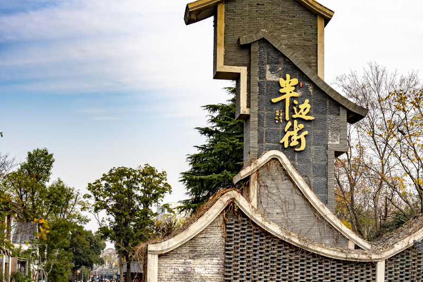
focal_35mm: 64
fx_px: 752
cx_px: 213
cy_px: 195
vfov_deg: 21.1
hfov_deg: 31.4
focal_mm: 28
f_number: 5.6
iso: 50
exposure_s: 1/200
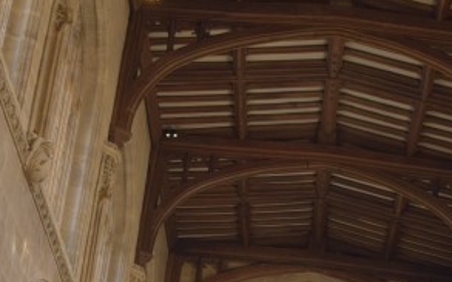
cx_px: 250
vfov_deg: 13.3
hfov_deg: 21.6
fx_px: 1182
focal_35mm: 96
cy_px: 324
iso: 200
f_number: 3.5
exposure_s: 1/80
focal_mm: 18
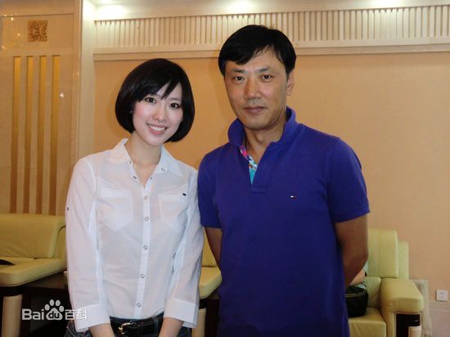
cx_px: 225
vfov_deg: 35.9
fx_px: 520
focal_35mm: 40
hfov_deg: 46.8
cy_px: 168
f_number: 3.8
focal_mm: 7.1
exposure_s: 1/60
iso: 400
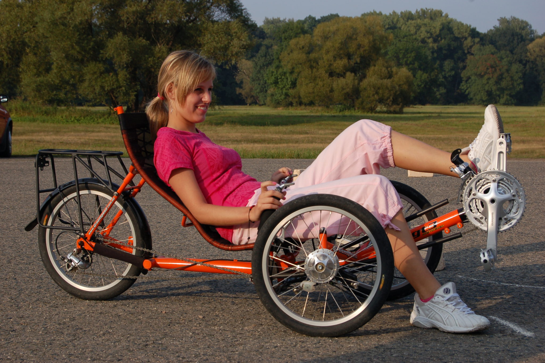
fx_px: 1248
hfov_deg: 24.6
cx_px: 272
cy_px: 182
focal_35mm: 82
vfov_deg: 16.5
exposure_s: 1/320
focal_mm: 55
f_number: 9
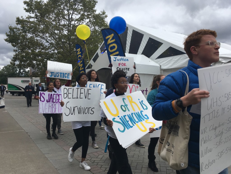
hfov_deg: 61.7
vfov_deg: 48.2
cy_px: 87
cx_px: 116
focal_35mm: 29
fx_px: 194
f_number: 2.2
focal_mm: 4.15
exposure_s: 1/1083
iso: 25
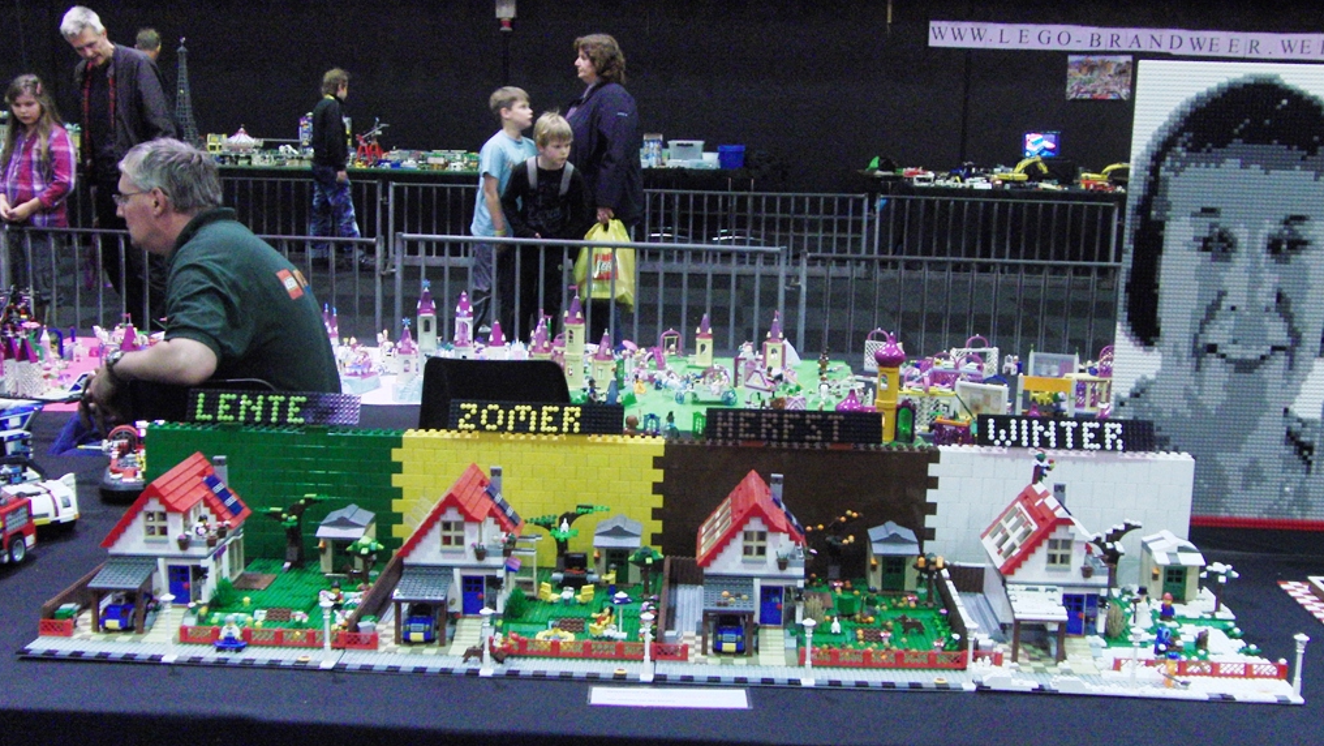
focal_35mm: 45
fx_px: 1580
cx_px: 662
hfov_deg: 45.5
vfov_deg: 26.5
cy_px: 368
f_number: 3.1
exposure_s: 1/25
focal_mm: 7.2
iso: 400
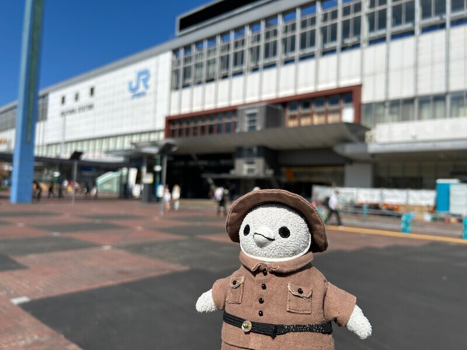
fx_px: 351
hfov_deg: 67.3
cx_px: 234
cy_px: 175
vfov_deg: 53.1
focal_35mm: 26
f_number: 1.5
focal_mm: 5.7
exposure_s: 1/6211
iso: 50
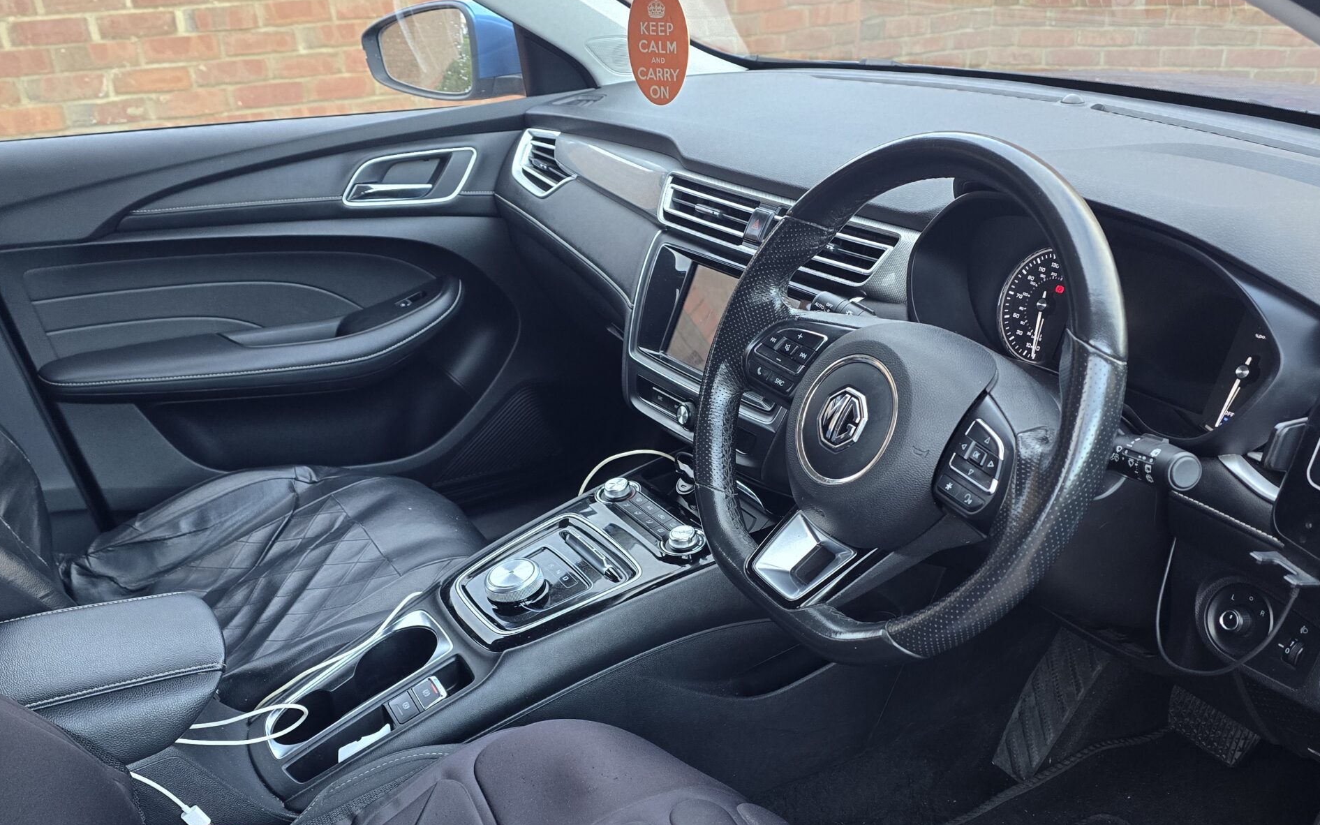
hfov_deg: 58.1
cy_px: 532
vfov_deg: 38.0
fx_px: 1187
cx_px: 665
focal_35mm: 33
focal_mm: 6.3
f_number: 1.7
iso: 320
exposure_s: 1/120
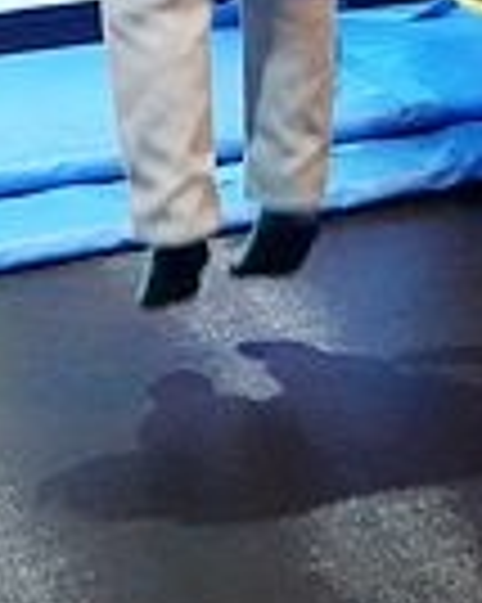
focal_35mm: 109
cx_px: 369
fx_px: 1946
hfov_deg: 14.1
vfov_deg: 16.1
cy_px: -304
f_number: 2.8
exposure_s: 1/125
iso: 3200
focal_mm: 9
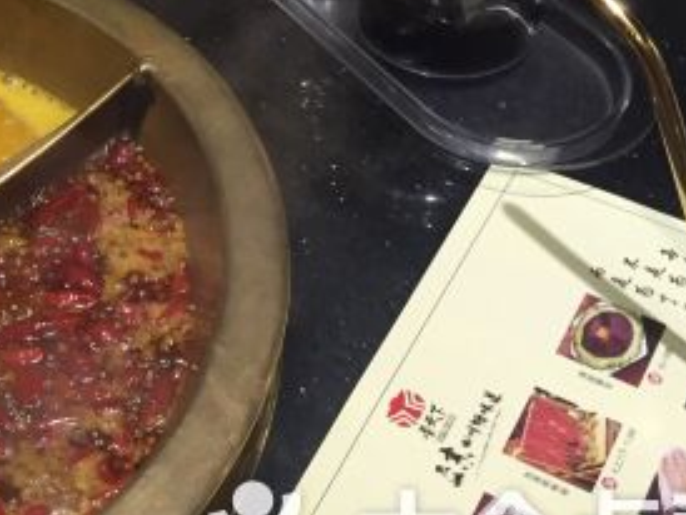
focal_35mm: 74
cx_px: -40
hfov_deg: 24.8
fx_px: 1468
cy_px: 14
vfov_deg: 19.4
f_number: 2.2
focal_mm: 4.15
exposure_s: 1/33
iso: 64
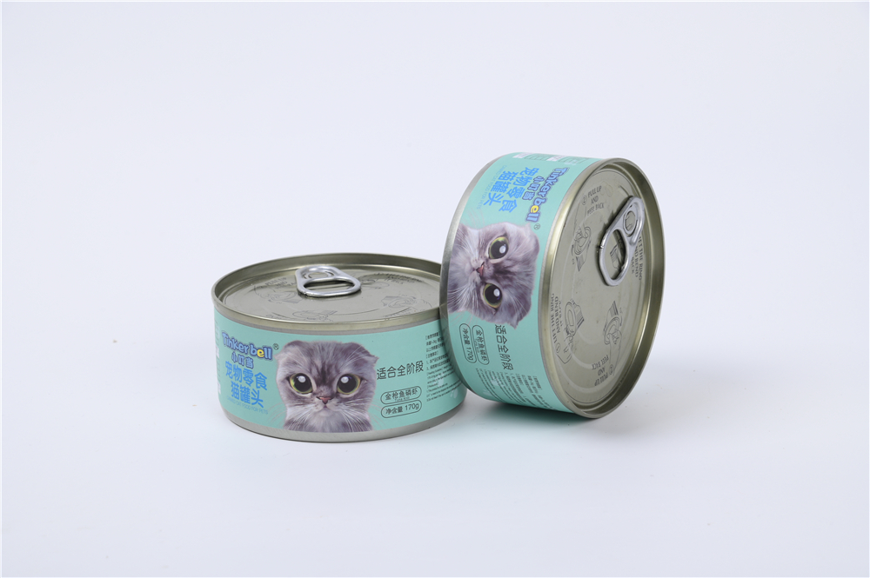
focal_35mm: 105
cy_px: 289
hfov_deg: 19.5
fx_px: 2535
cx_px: 435
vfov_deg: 13.0
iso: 100
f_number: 11
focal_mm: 105
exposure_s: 1/125
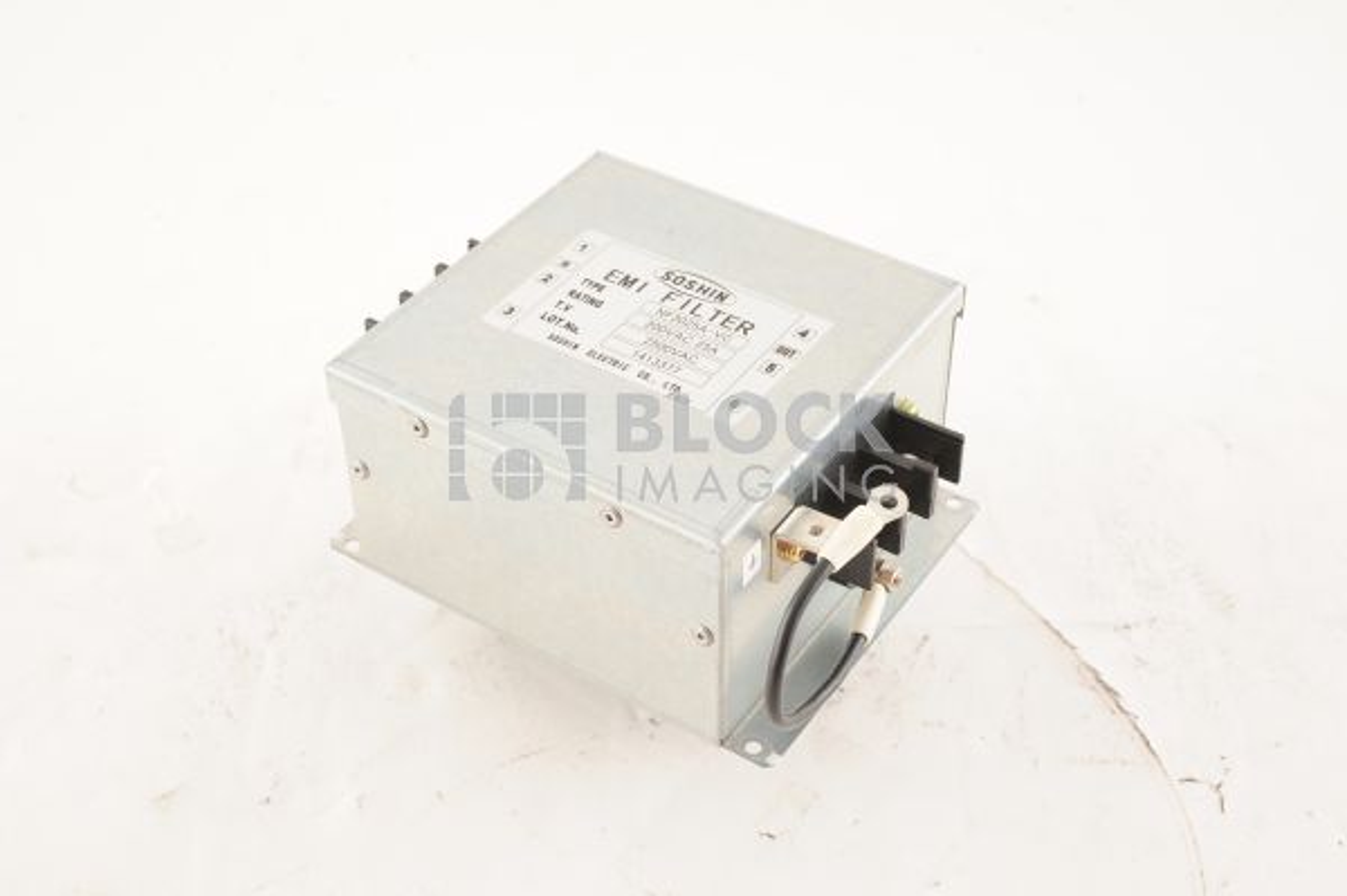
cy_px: 448
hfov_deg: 39.6
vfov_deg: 26.9
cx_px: 674
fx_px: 1869
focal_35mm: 50
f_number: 11
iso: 1600
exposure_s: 1/125
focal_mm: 50
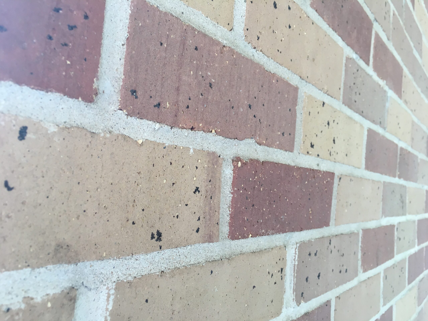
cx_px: 214
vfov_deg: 48.2
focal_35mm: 29
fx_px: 359
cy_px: 160
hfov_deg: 61.7
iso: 25
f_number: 2.2
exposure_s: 1/40
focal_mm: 4.15
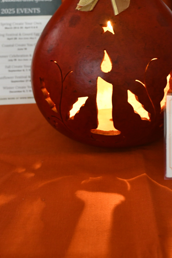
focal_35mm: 74
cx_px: 113
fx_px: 531
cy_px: 49
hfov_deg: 18.4
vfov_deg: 26.8
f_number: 4
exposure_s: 1/15
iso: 1250
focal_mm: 27
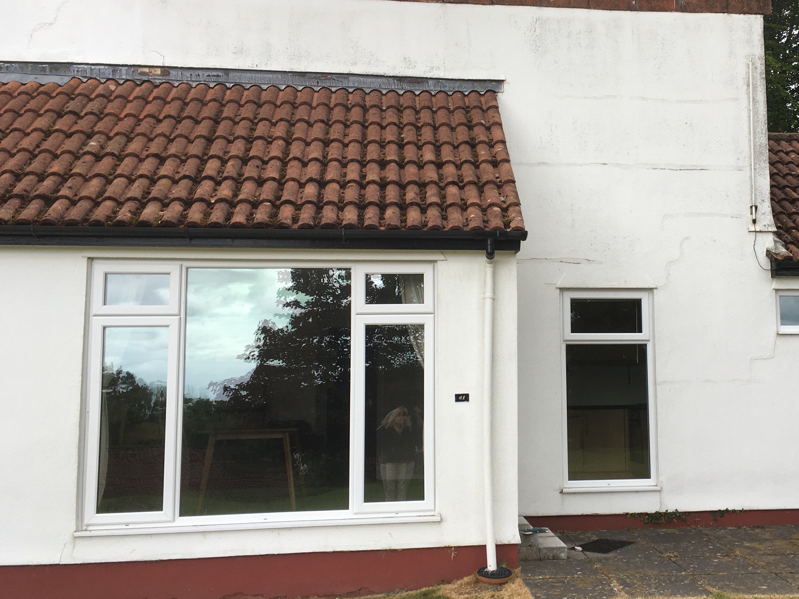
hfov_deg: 46.1
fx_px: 923
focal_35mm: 40
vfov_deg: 35.9
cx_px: 533
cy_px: 285
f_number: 2.2
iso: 25
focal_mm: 4.15
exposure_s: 1/279
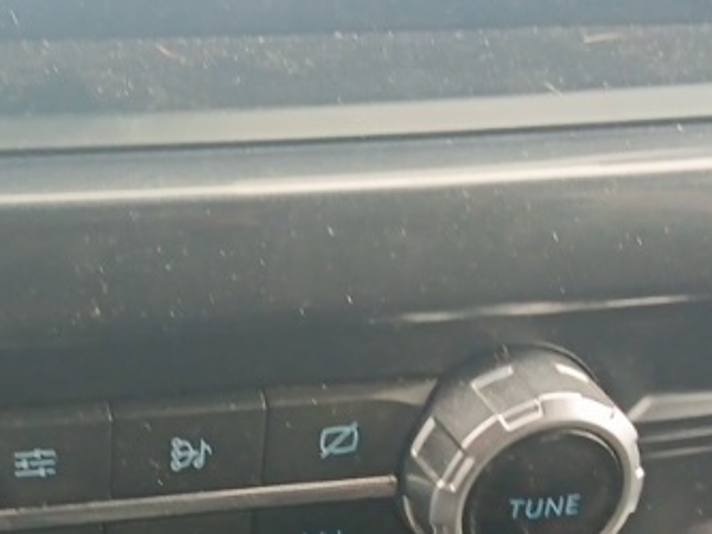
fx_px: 1646
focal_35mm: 80
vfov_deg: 17.9
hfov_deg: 24.1
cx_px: 152
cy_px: 547
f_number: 1.8
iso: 644
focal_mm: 3.98
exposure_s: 1/25
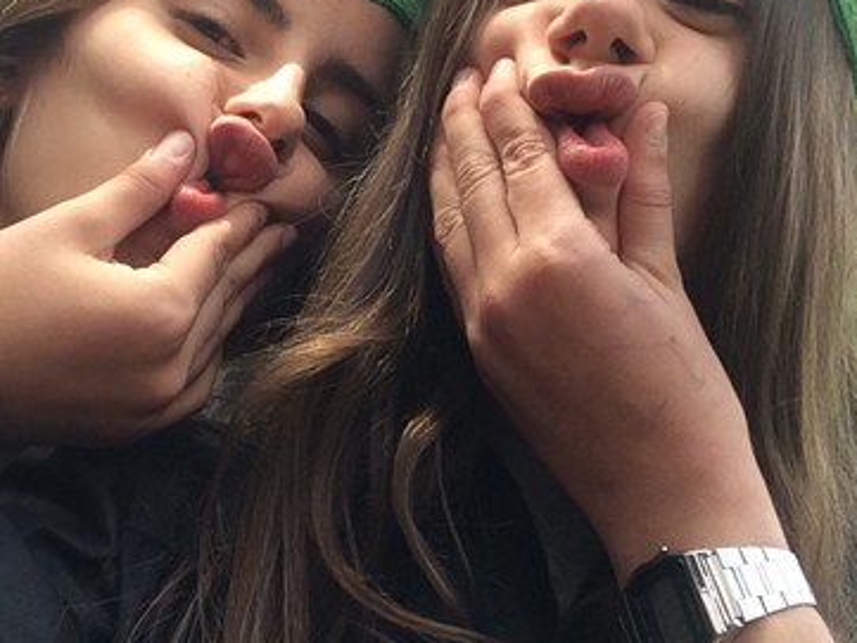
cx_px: 266
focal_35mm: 55
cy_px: 268
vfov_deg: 26.5
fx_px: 1362
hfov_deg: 34.5
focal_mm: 2.15
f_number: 2.4
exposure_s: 1/212
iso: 50
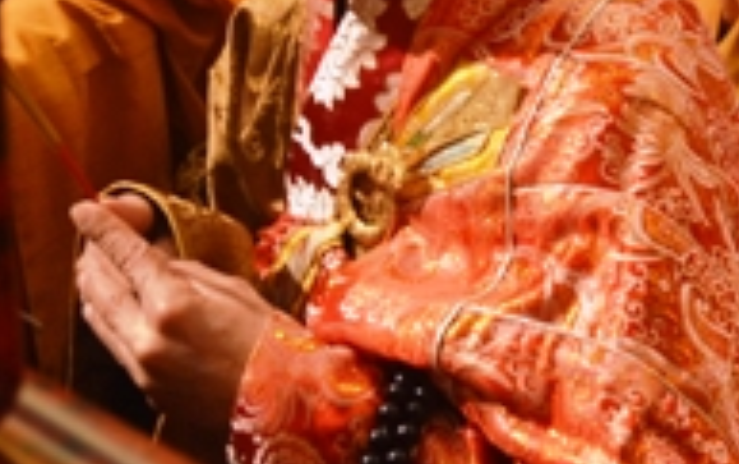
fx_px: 1834
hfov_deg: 21.9
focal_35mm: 91
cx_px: 758
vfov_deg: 14.2
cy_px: 35
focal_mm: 18
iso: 400
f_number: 3.8
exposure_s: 1/60
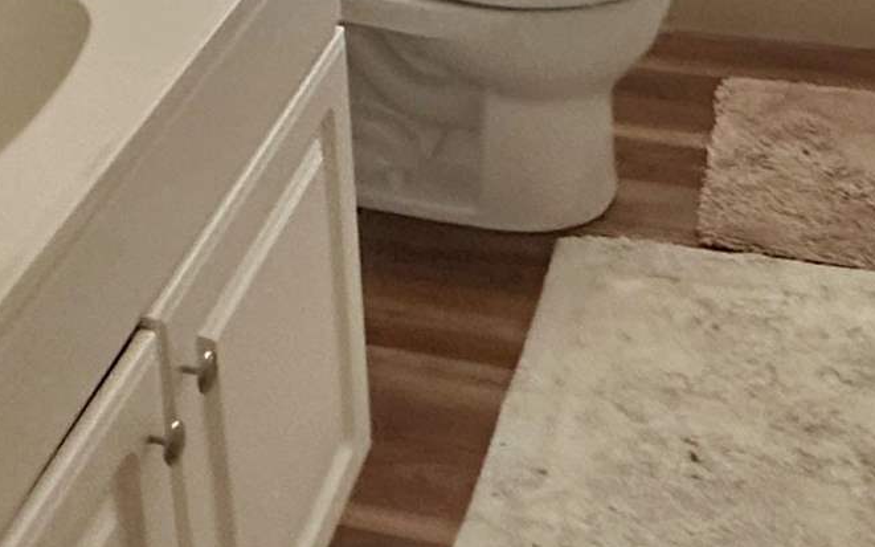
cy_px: -223
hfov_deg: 29.8
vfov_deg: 17.4
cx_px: 394
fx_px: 1645
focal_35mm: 69
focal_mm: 2.22
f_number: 2.2
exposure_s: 1/75
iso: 320
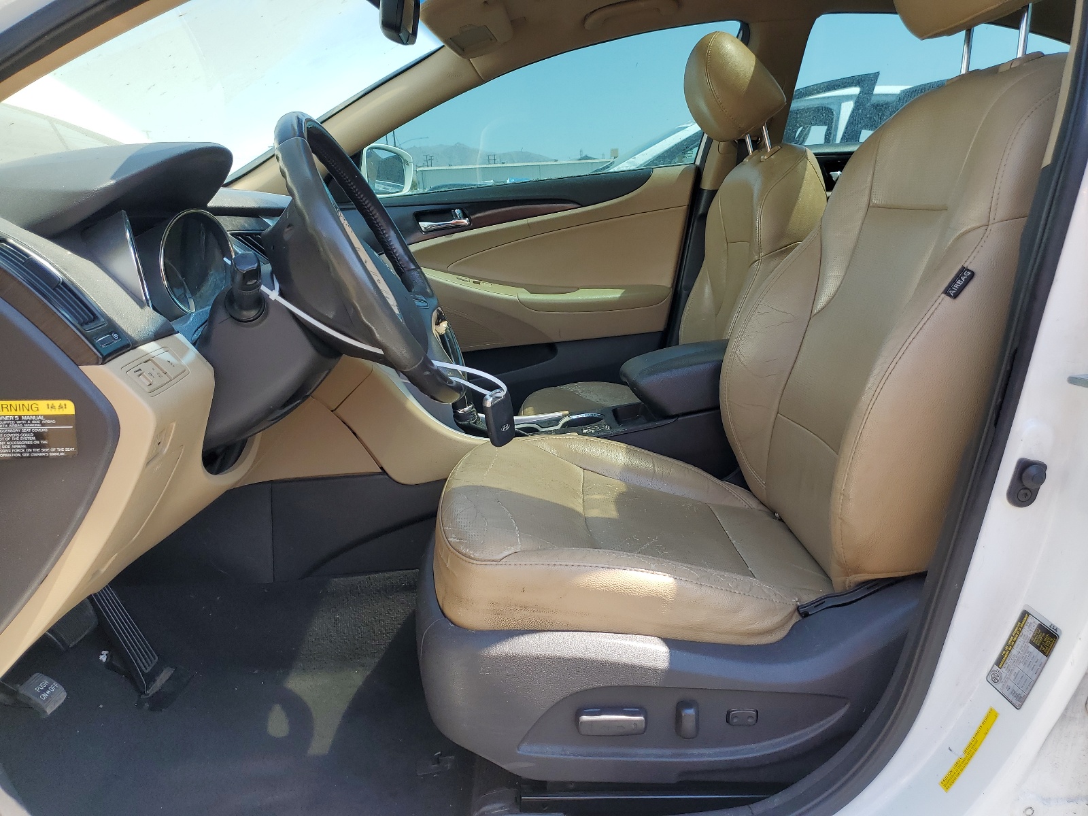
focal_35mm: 26
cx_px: 544
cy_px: 408
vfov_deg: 53.1
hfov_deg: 67.3
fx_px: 817
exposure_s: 1/526
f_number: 1.5
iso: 50
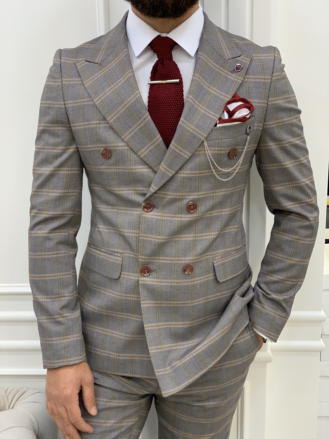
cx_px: 164
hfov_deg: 28.0
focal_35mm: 52
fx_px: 659
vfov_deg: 36.8
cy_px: 220
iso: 100
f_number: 2.4
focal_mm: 6
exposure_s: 1/122
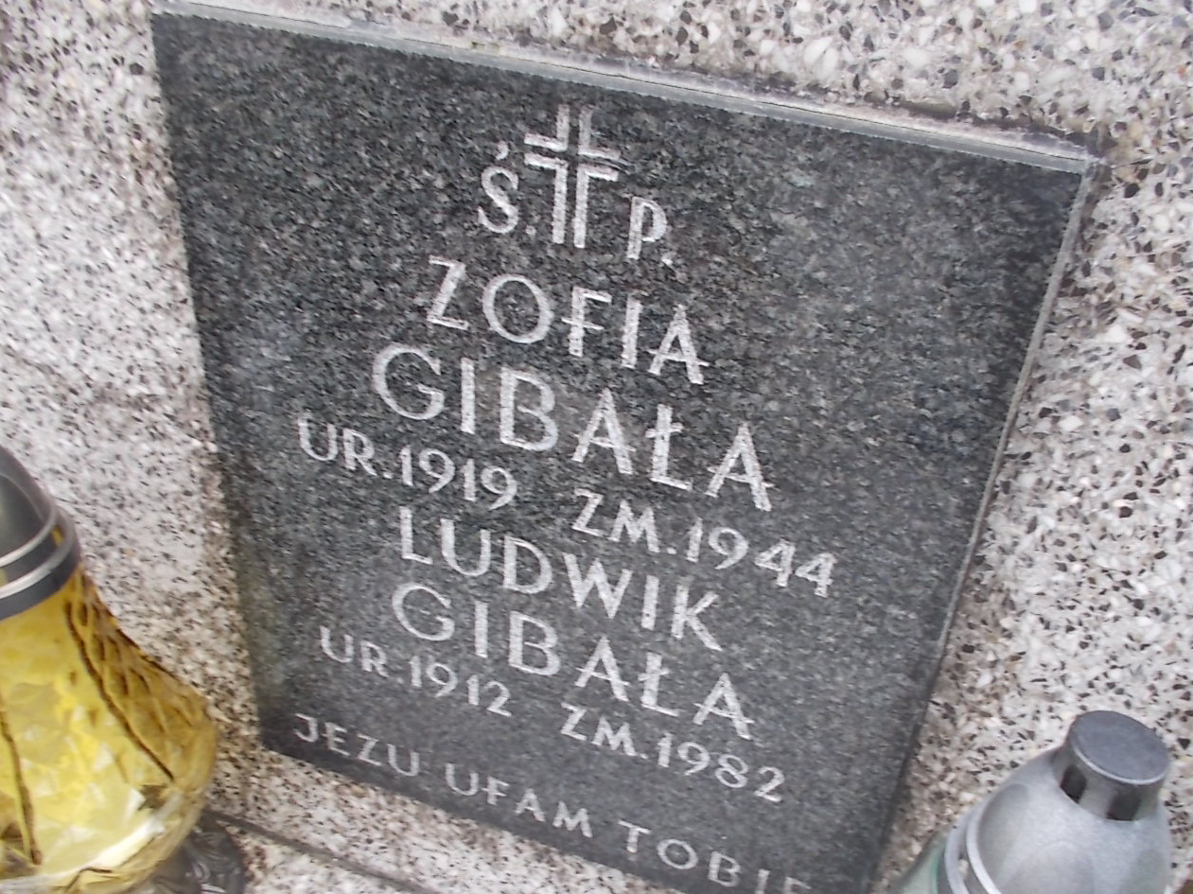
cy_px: 500
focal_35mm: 33
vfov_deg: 42.9
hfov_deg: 55.3
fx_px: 1137
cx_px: 637
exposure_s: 1/30
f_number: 3.2
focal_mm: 4.6
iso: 80
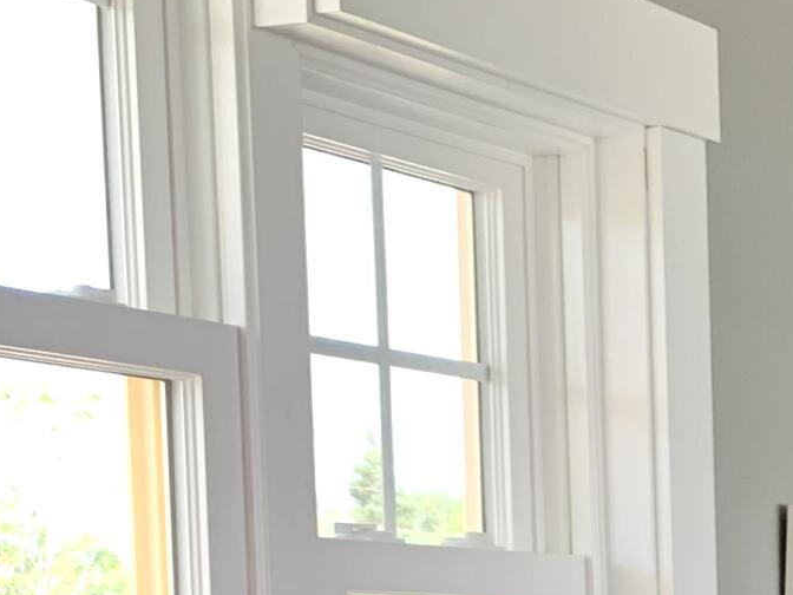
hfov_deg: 15.2
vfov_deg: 11.9
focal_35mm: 116
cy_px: 1011
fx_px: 2657
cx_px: 1331
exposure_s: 1/121
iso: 80
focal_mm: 4.25
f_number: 1.8
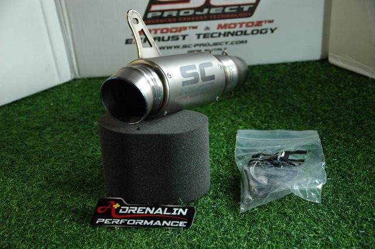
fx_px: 531
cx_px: 188
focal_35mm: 51
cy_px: 124
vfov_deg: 26.4
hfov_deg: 38.9
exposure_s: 1/100
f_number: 3.5
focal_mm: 34
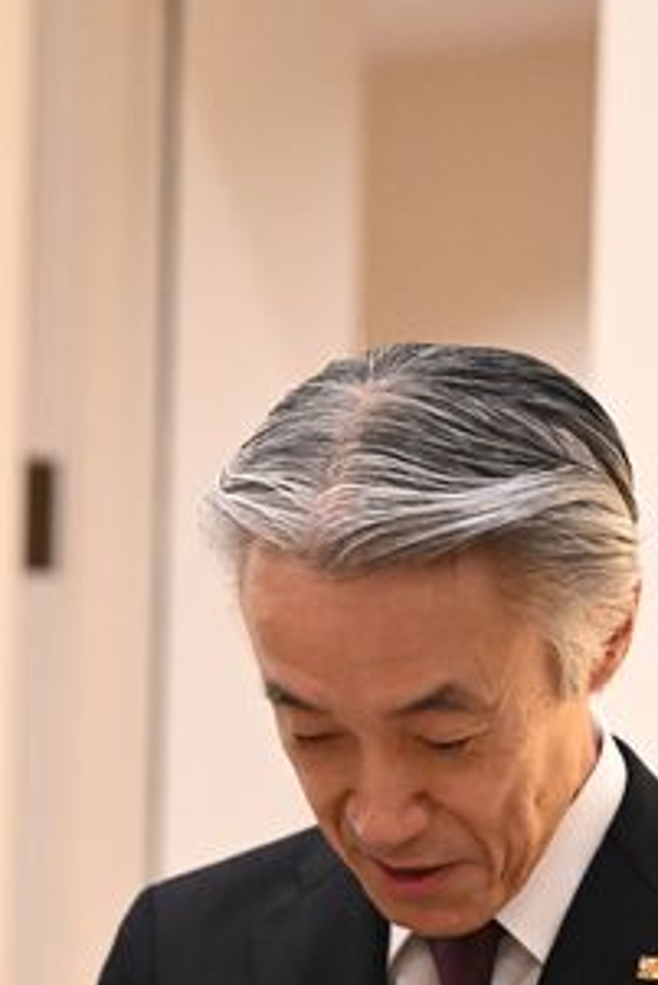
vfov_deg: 11.0
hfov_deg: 7.4
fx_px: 5093
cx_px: -49
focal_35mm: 186
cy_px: 849
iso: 10000
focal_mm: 70
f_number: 2.8
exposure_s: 1/160
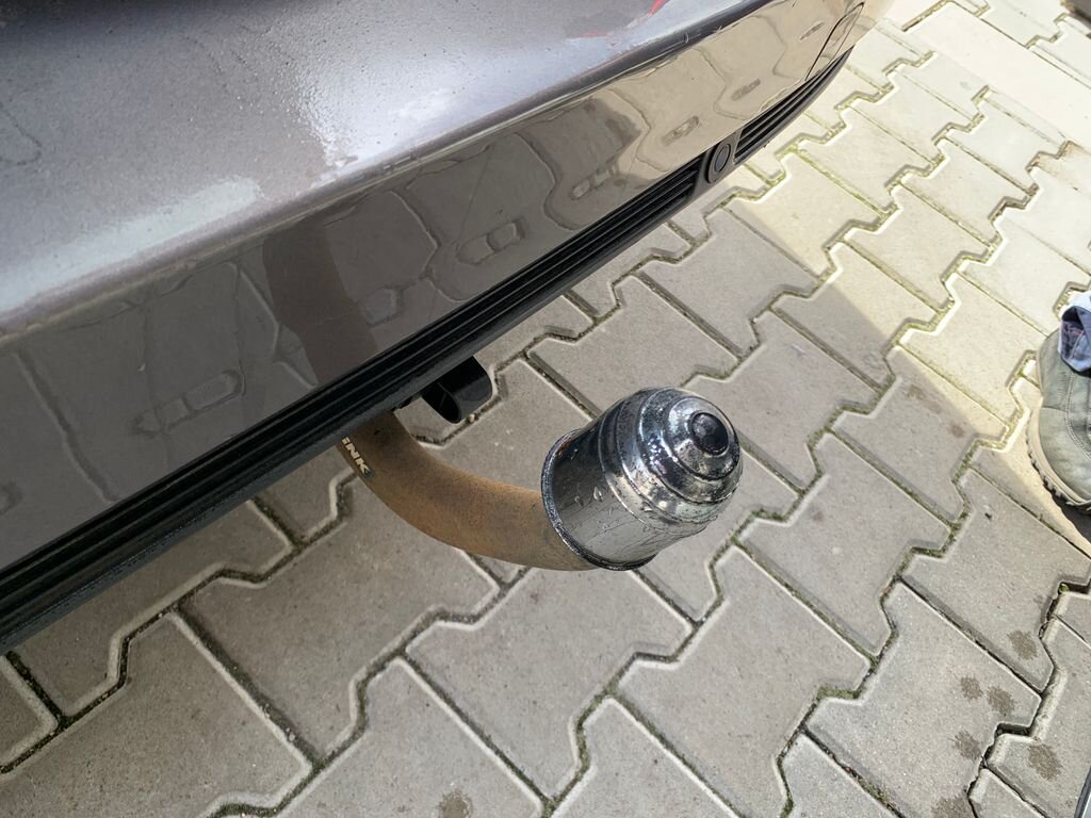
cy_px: 409
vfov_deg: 53.1
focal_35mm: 26
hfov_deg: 67.3
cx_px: 546
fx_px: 819
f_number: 1.8
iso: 25
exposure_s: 1/126
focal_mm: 4.25
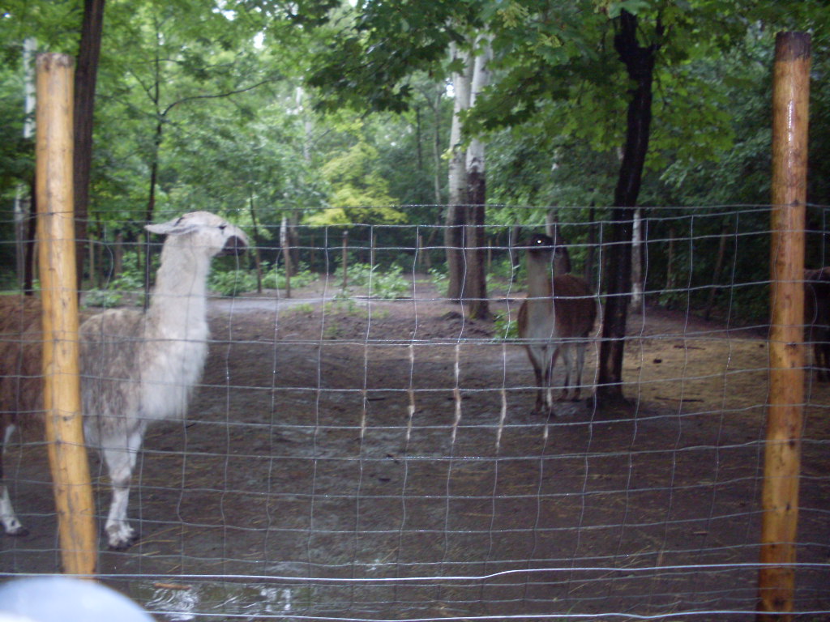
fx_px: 911
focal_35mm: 38
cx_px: 415
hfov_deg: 49.0
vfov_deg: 37.7
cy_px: 311
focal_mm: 6.3
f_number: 2.8
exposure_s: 1/45
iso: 240
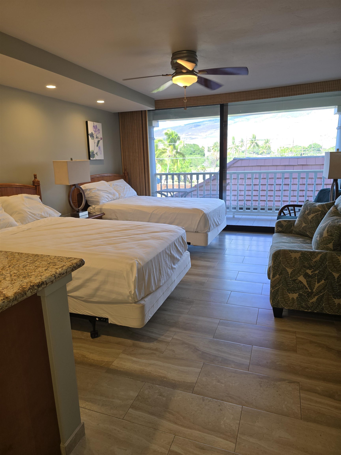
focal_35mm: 23
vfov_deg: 73.9
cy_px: 228
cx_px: 170
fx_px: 302
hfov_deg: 58.9
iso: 32
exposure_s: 1/60
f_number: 1.7
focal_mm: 6.3
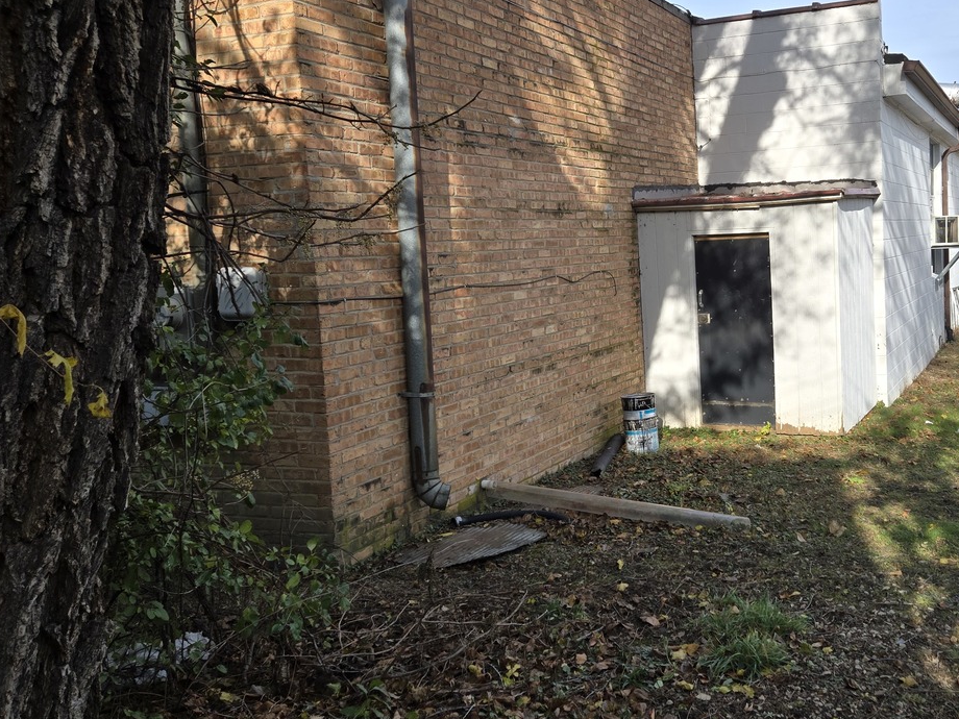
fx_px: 997
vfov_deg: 39.6
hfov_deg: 50.0
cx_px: 673
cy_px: 340
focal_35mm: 36
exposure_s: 1/2921
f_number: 1.8
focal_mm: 5.4
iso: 64
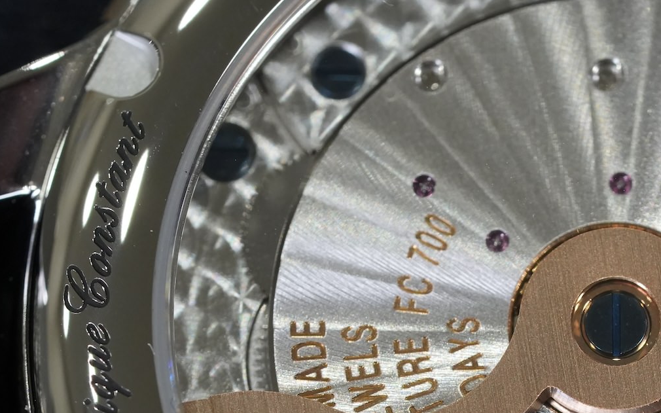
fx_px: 4089
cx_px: 569
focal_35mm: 227
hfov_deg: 9.2
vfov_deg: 5.8
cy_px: 504
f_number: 6.3
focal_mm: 90
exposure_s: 1/50
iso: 2000
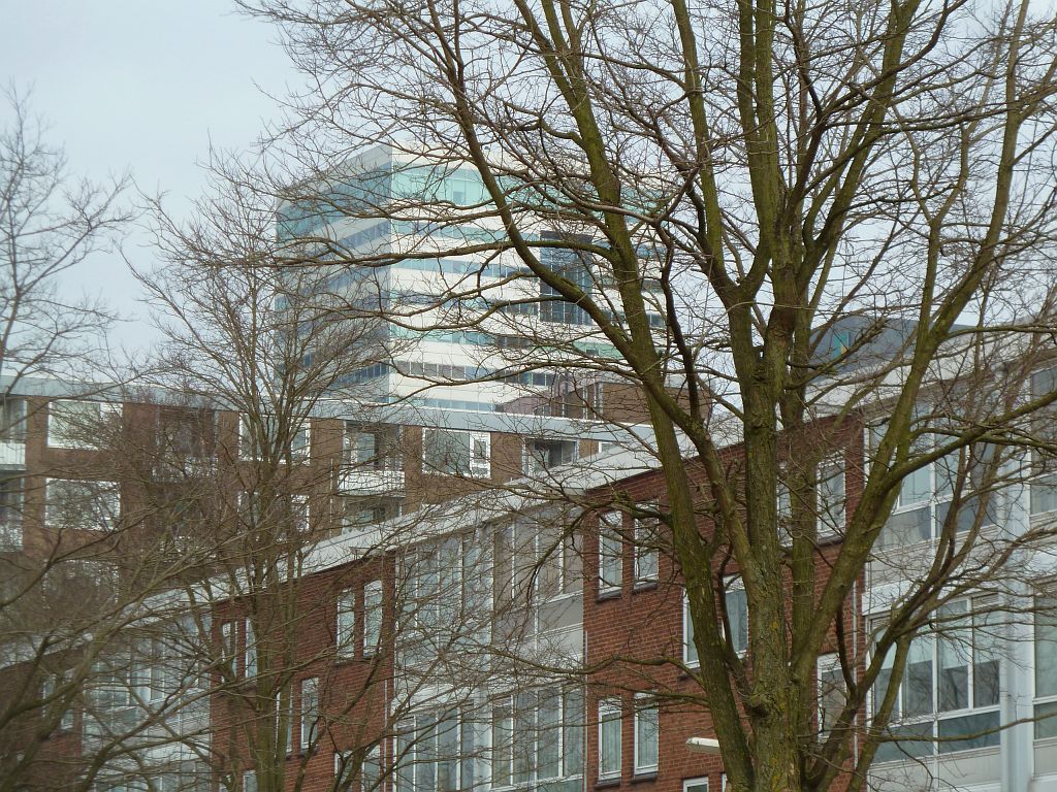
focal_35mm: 137
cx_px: 528
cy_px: 396
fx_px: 4183
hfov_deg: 14.4
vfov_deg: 10.8
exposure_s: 1/320
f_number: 4.5
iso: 80
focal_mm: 22.5
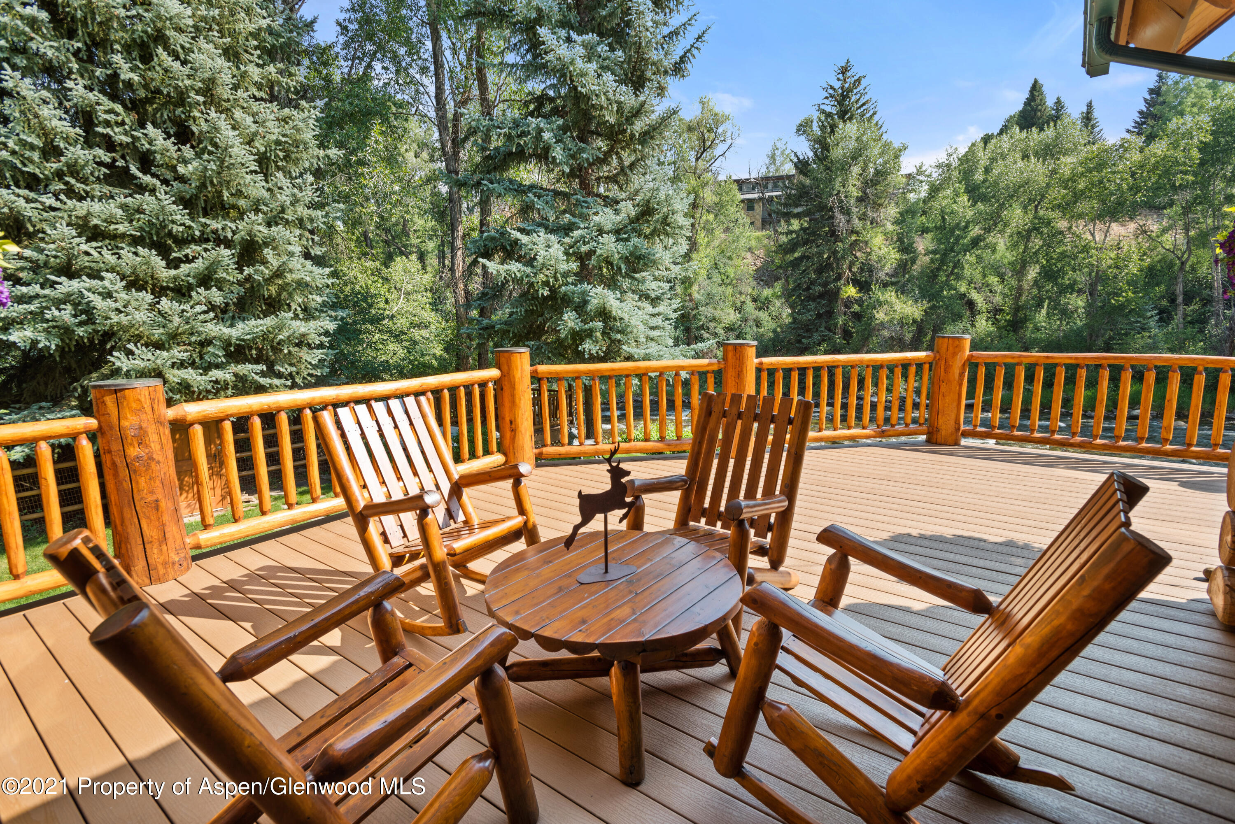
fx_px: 652
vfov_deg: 64.6
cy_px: 412
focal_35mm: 19
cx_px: 618
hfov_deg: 86.9
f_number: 7.1
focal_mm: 19
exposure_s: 1/40
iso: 100
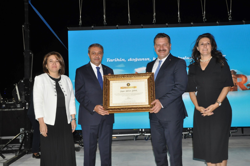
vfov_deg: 34.1
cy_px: 83
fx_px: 271
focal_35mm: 39
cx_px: 125
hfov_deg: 49.6
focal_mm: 26
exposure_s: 1/60
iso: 800
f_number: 6.3
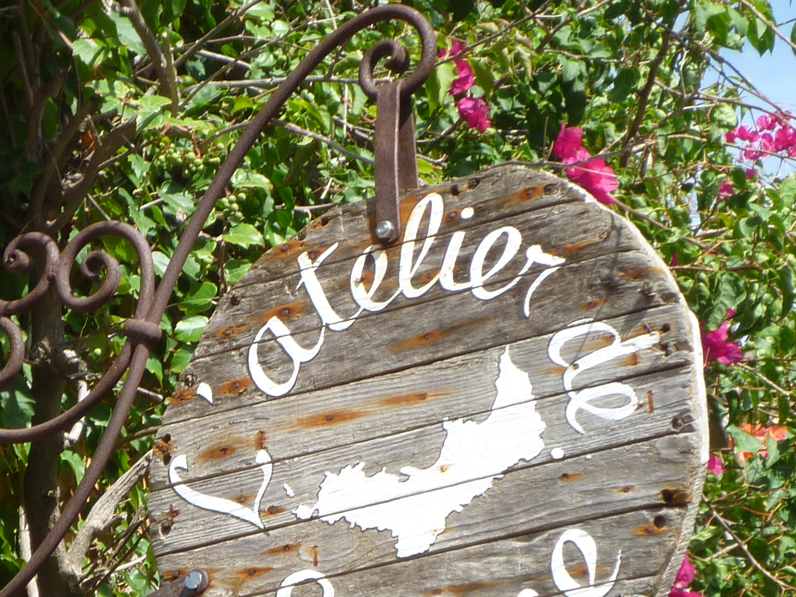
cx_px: 185
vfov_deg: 8.8
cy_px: 466
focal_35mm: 169
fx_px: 3886
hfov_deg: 11.7
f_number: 4.9
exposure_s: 1/200
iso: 80
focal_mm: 11.3
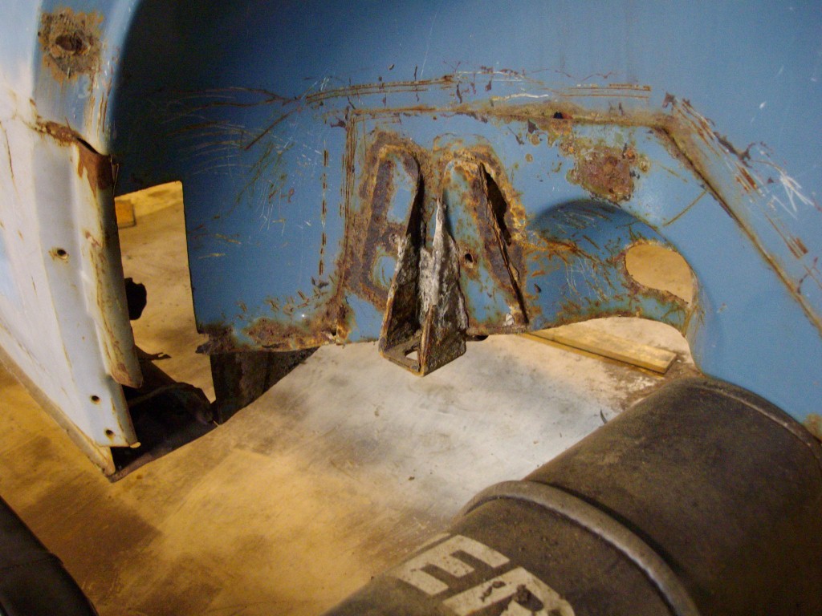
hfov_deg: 51.4
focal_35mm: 36
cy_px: 308
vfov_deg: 39.7
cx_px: 411
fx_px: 855
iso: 320
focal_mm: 6
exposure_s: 1/10
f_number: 2.7
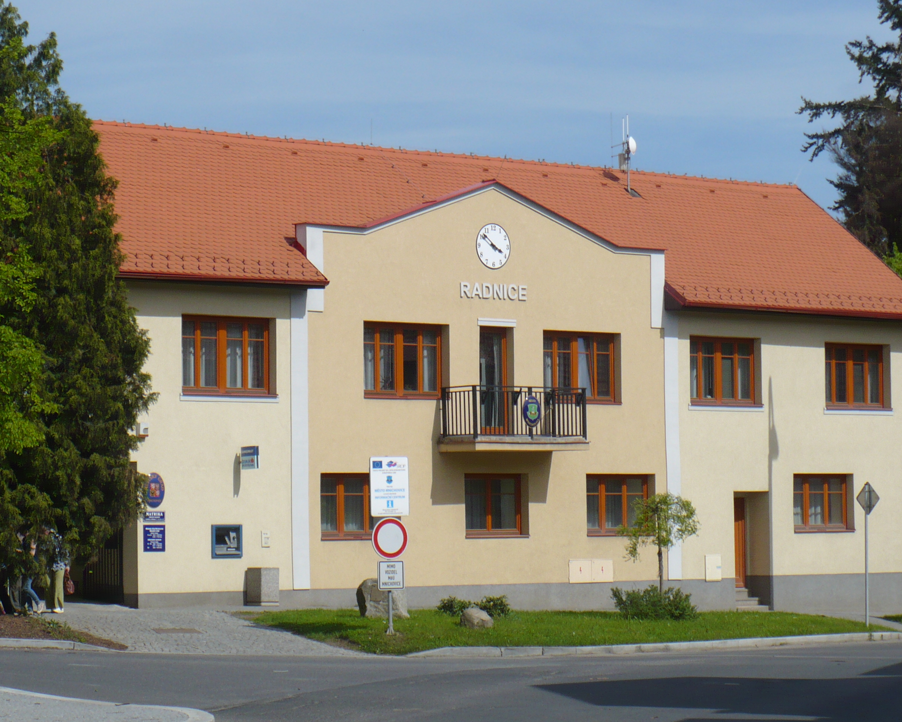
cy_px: 361
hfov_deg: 15.8
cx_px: 423
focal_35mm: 122
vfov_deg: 12.6
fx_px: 3257
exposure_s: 1/250
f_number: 10
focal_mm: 16.1
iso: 100
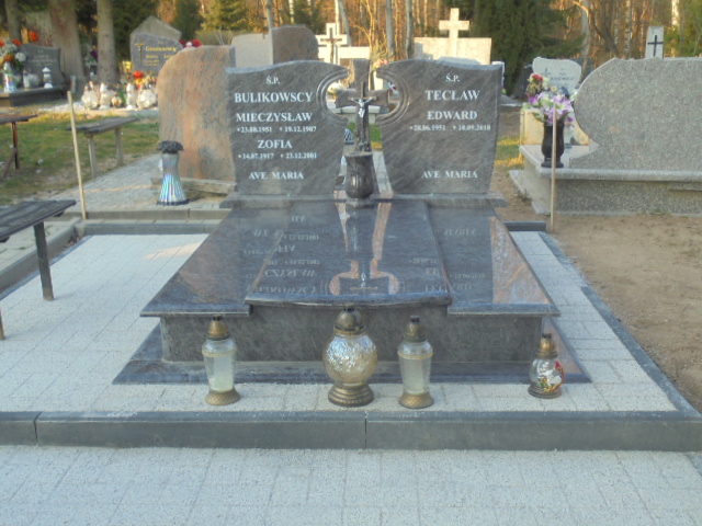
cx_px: 351
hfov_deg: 49.0
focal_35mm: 38
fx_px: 771
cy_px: 263
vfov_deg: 37.7
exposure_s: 1/80
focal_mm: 6.9
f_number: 4.2
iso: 100
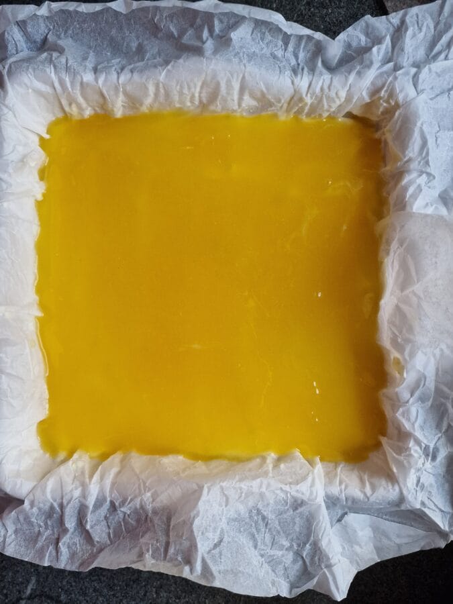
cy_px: 302
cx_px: 226
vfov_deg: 73.9
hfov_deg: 58.9
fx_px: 401
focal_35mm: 23
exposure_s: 1/100
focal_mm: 6.4
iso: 200
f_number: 1.8
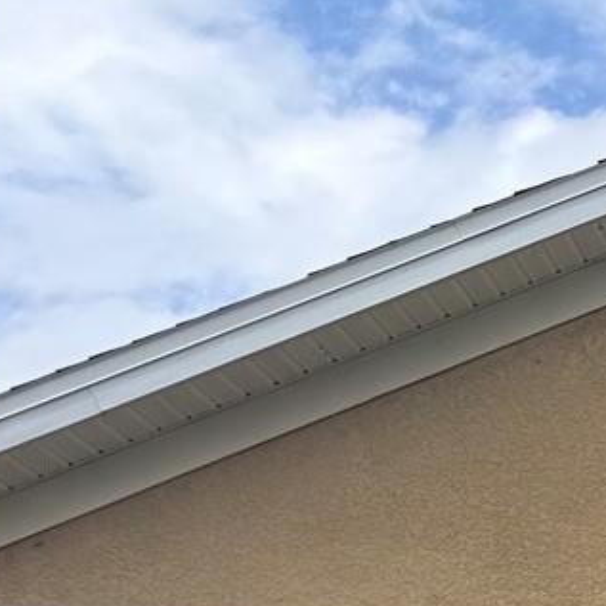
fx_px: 2119
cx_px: 1506
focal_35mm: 107
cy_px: 1038
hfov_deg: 12.4
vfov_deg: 14.6
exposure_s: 1/3145
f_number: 1.78
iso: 80
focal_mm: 6.76
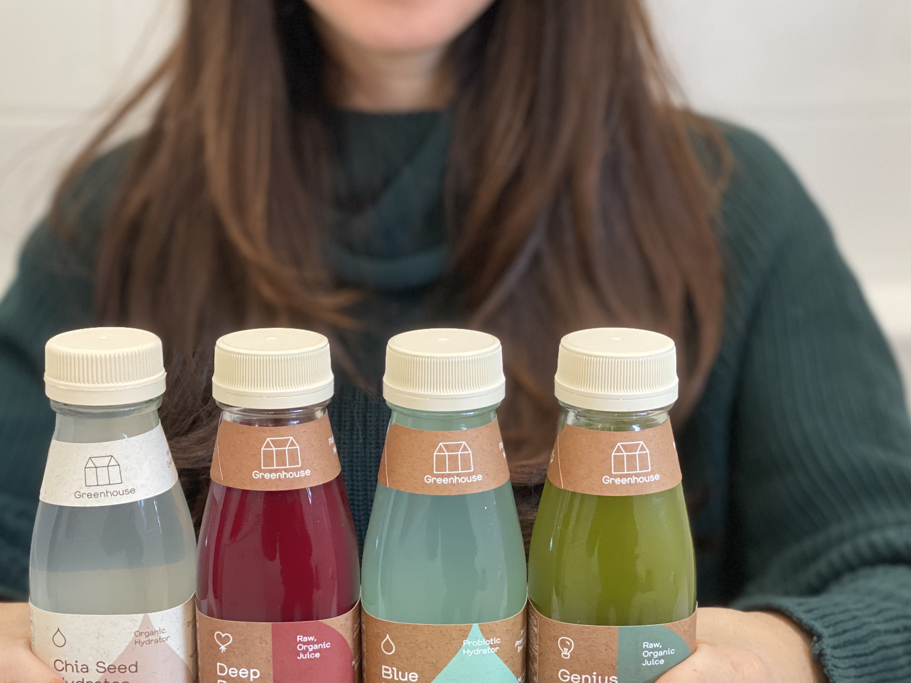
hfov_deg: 27.4
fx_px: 1869
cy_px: 443
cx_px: 374
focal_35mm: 71
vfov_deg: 20.7
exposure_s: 1/120
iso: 200
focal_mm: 6
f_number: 2
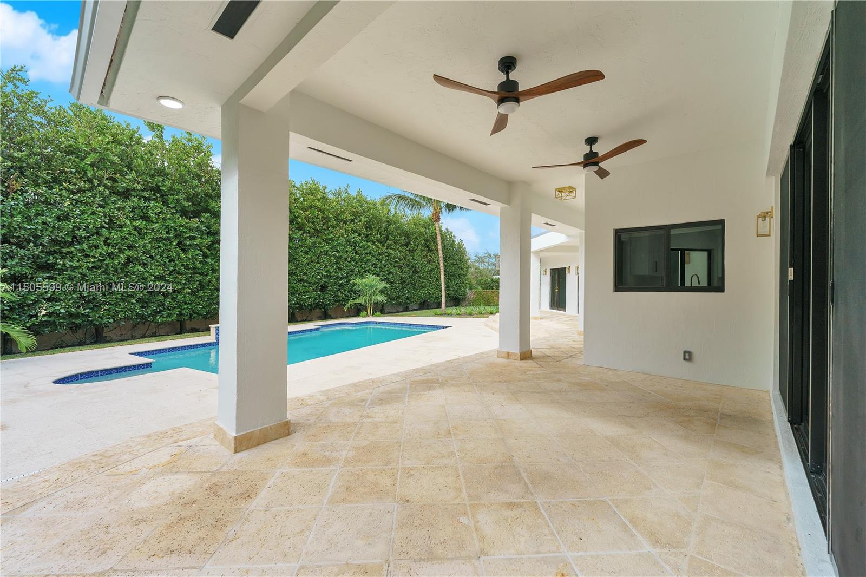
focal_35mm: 14
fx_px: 337
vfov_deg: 81.2
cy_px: 288
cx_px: 433
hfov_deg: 104.3
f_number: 8
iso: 400
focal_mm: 14
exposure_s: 1/640
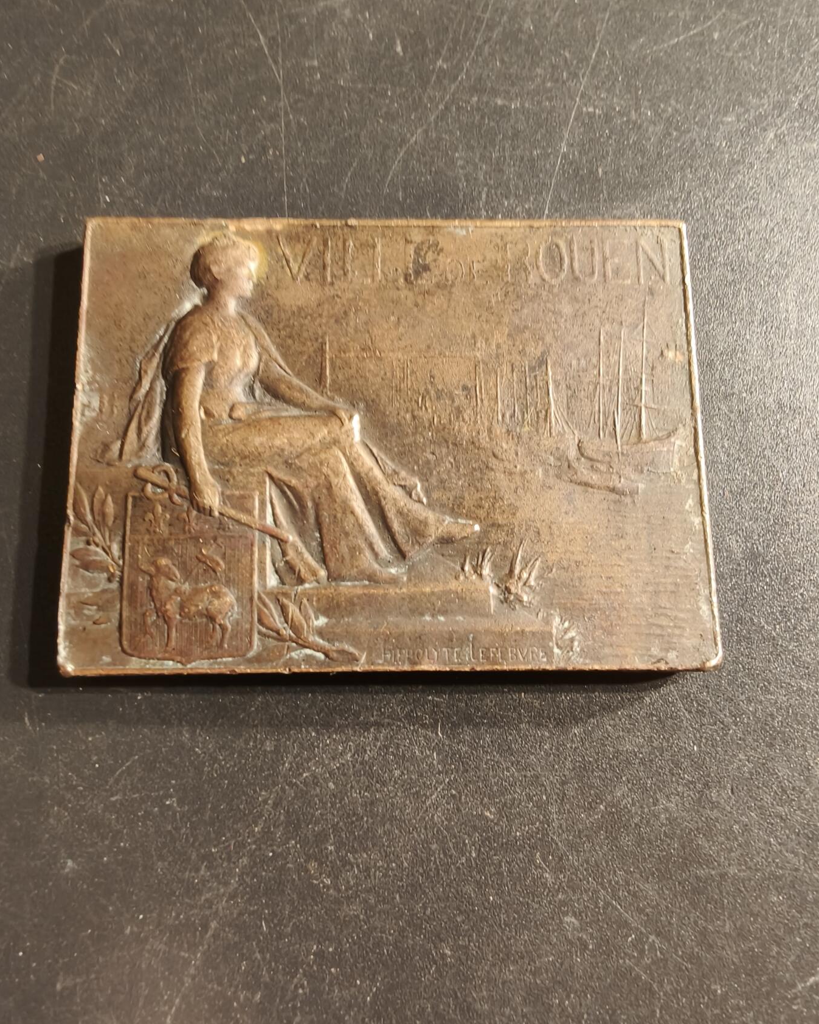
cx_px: 409
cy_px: 497
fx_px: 727
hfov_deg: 58.8
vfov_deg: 70.3
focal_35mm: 24
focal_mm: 2.32
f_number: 2
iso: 400
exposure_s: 1/50
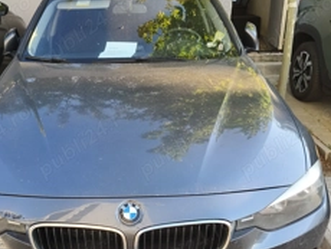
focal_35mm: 40
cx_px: 135
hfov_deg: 46.5
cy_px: 166
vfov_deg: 35.7
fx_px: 383
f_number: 1.65
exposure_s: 1/99.9
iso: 80
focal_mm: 6.18
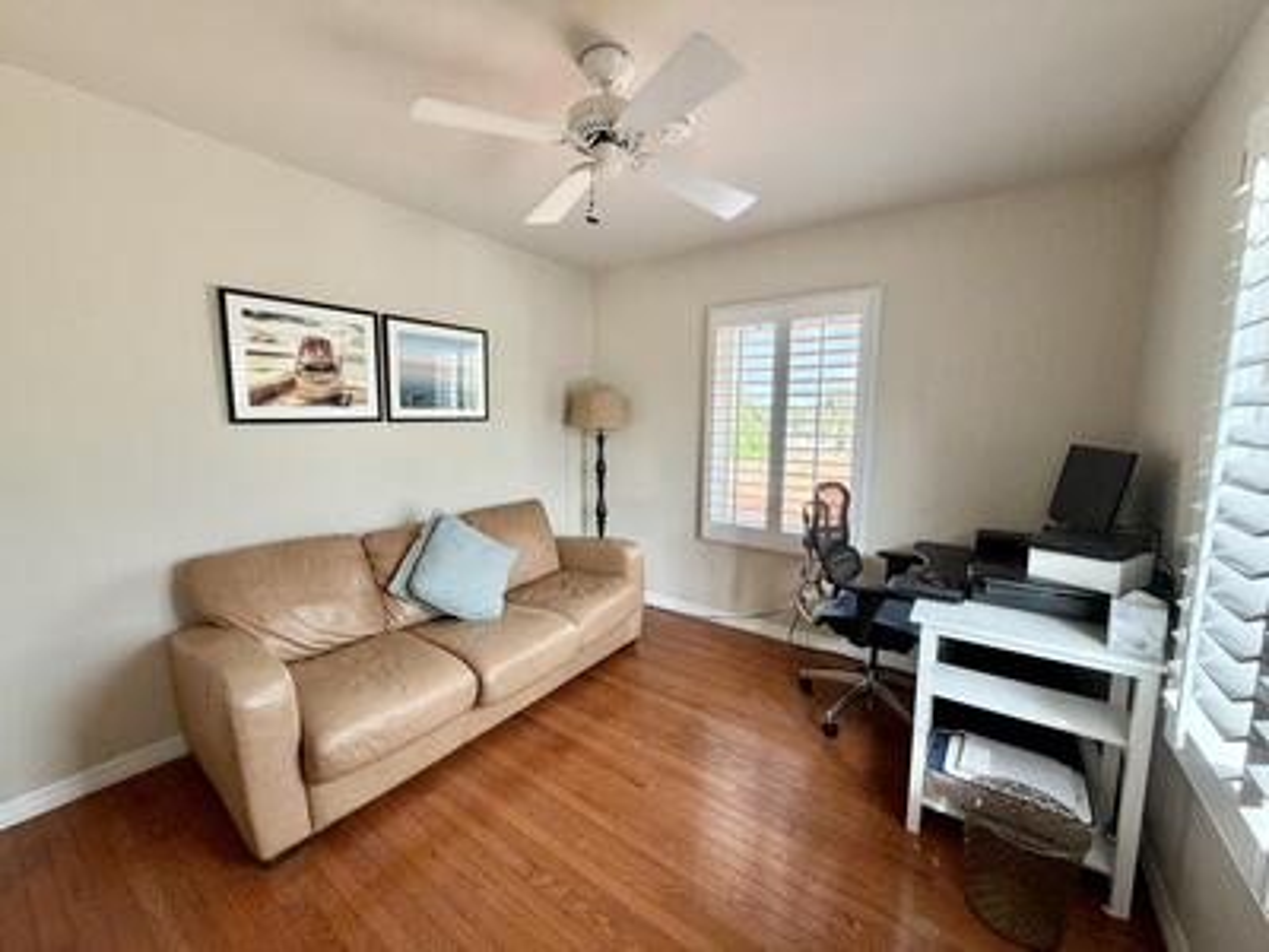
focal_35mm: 14
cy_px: 476
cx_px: 634
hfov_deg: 102.1
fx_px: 513
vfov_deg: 85.7
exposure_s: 1/121
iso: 200
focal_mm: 2.22
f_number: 2.2
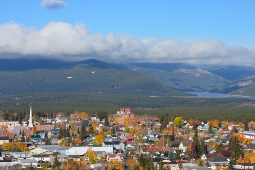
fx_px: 797
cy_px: 85
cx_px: 128
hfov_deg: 18.2
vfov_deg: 12.2
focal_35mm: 112
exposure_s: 1/160
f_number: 11
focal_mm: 75
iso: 100
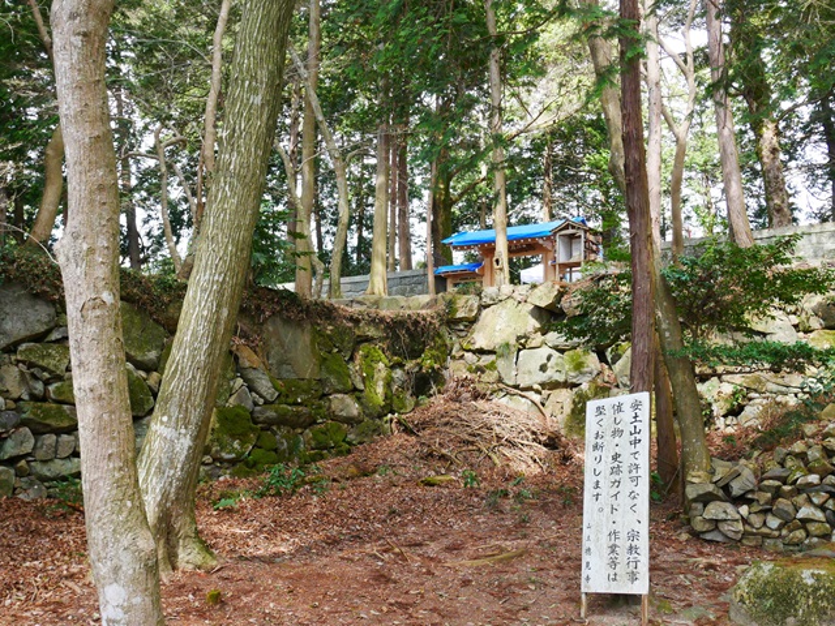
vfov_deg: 39.7
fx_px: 868
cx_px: 418
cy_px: 313
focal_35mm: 36
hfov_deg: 51.4
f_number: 6.3
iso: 800
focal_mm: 18
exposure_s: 1/250
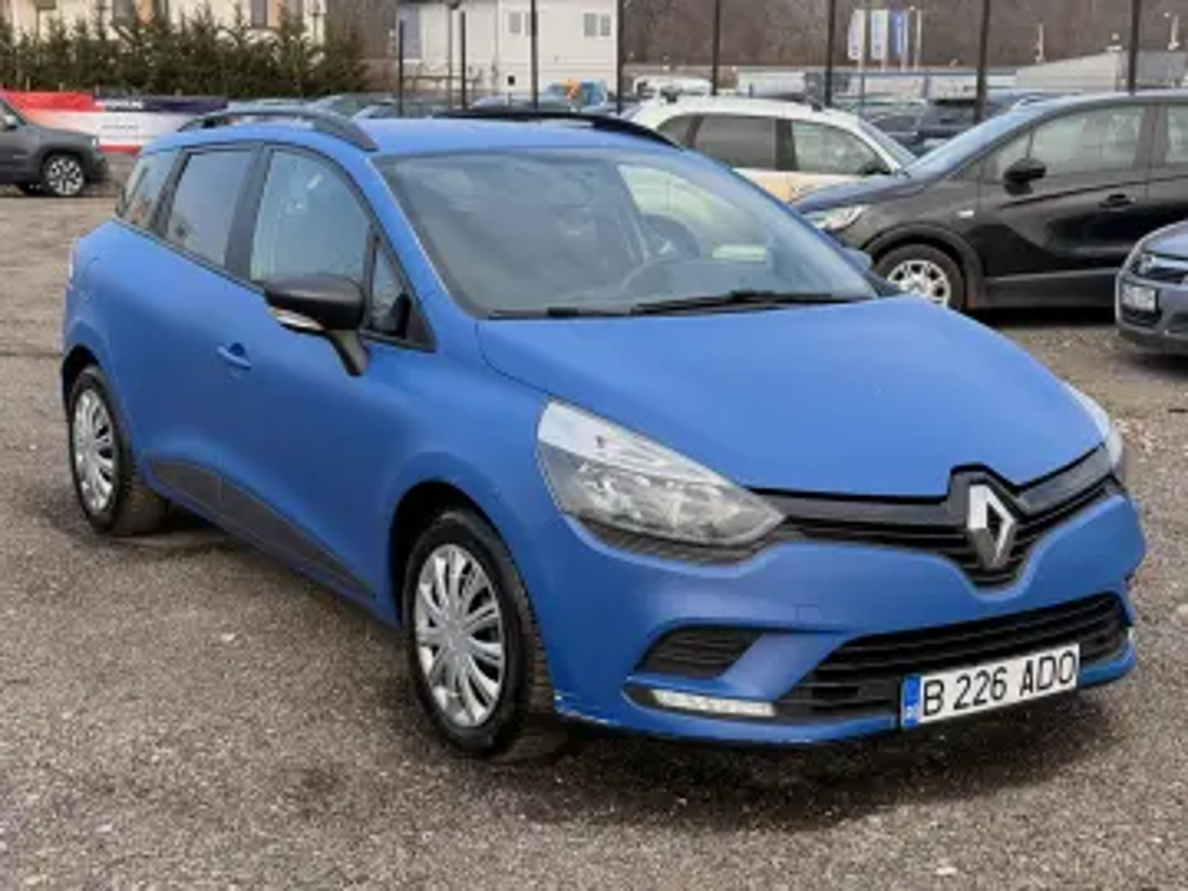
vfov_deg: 30.3
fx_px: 1647
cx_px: 594
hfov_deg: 39.7
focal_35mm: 48
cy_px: 446
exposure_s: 1/1715
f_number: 1.78
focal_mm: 6.76
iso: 80
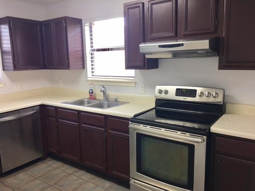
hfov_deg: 61.7
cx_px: 128
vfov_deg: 48.2
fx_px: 214
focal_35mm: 29
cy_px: 96
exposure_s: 1/15
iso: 25
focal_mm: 4.15
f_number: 2.2
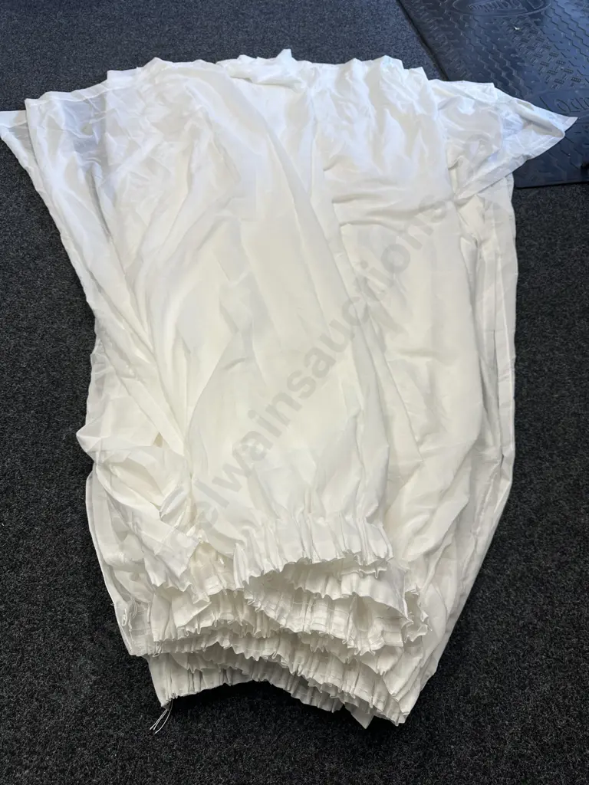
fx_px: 544
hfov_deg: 56.8
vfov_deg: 71.6
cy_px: 392
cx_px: 294
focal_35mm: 24
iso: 50
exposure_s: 1/102
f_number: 1.78
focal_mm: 6.86
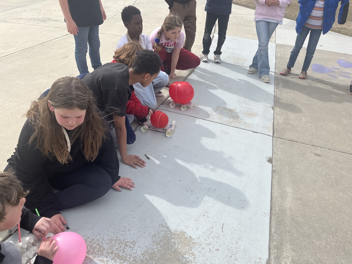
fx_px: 264
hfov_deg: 67.3
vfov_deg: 53.1
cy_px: 132
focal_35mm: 26
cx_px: 176
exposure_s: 1/3215
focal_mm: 5.1
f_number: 1.6
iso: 50
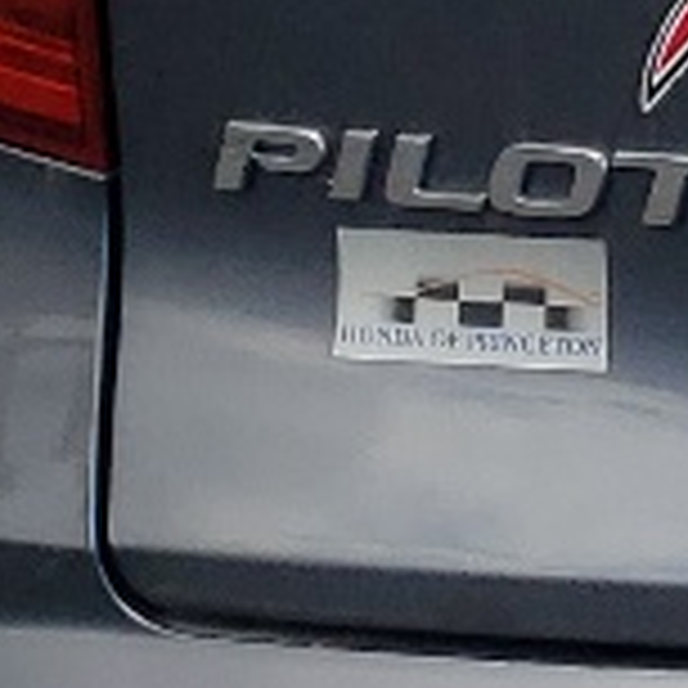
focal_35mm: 241
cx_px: 2221
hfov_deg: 6.5
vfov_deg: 7.2
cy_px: -36
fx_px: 5419
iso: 50
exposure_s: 1/2000
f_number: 1.5
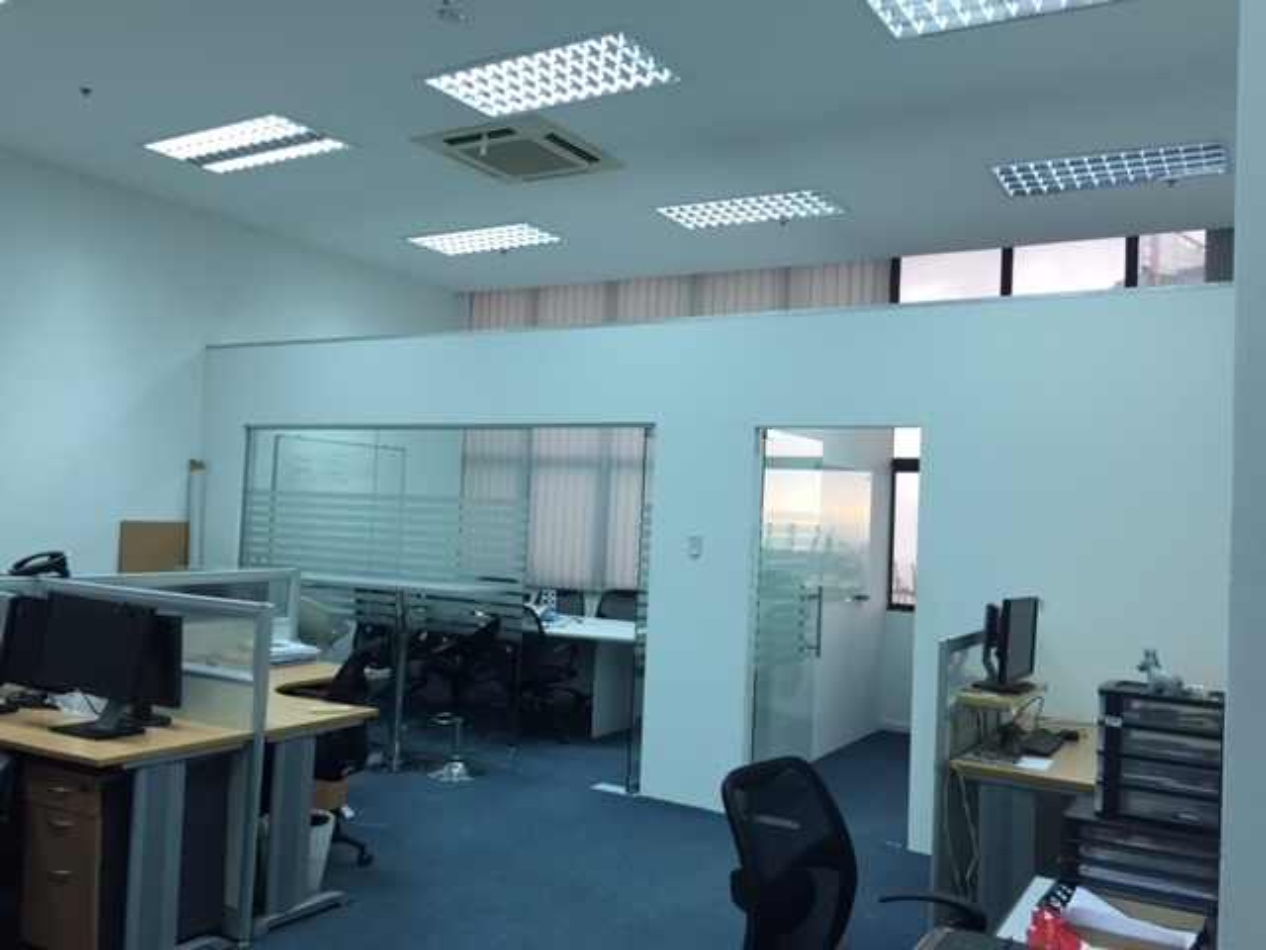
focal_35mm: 29
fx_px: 1061
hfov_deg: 61.7
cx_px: 633
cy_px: 475
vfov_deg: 48.2
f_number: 2.2
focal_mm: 4.15
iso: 50
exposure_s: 1/33
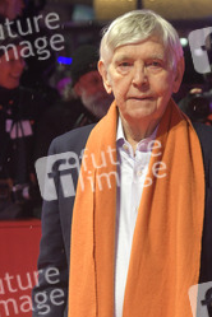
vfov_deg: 14.8
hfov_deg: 9.9
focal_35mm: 138
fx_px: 1219
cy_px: 234
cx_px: 138
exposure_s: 1/200
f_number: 5.6
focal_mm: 86
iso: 2000
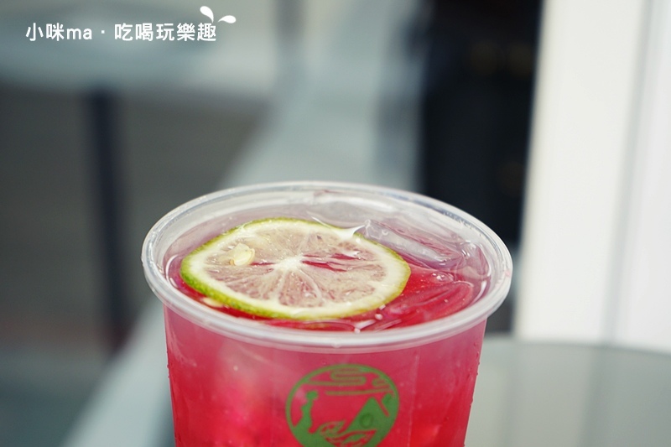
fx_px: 1304
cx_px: 336
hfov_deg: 28.8
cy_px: 224
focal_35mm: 70
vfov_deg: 19.4
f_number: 5.6
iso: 320
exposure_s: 1/80
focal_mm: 70
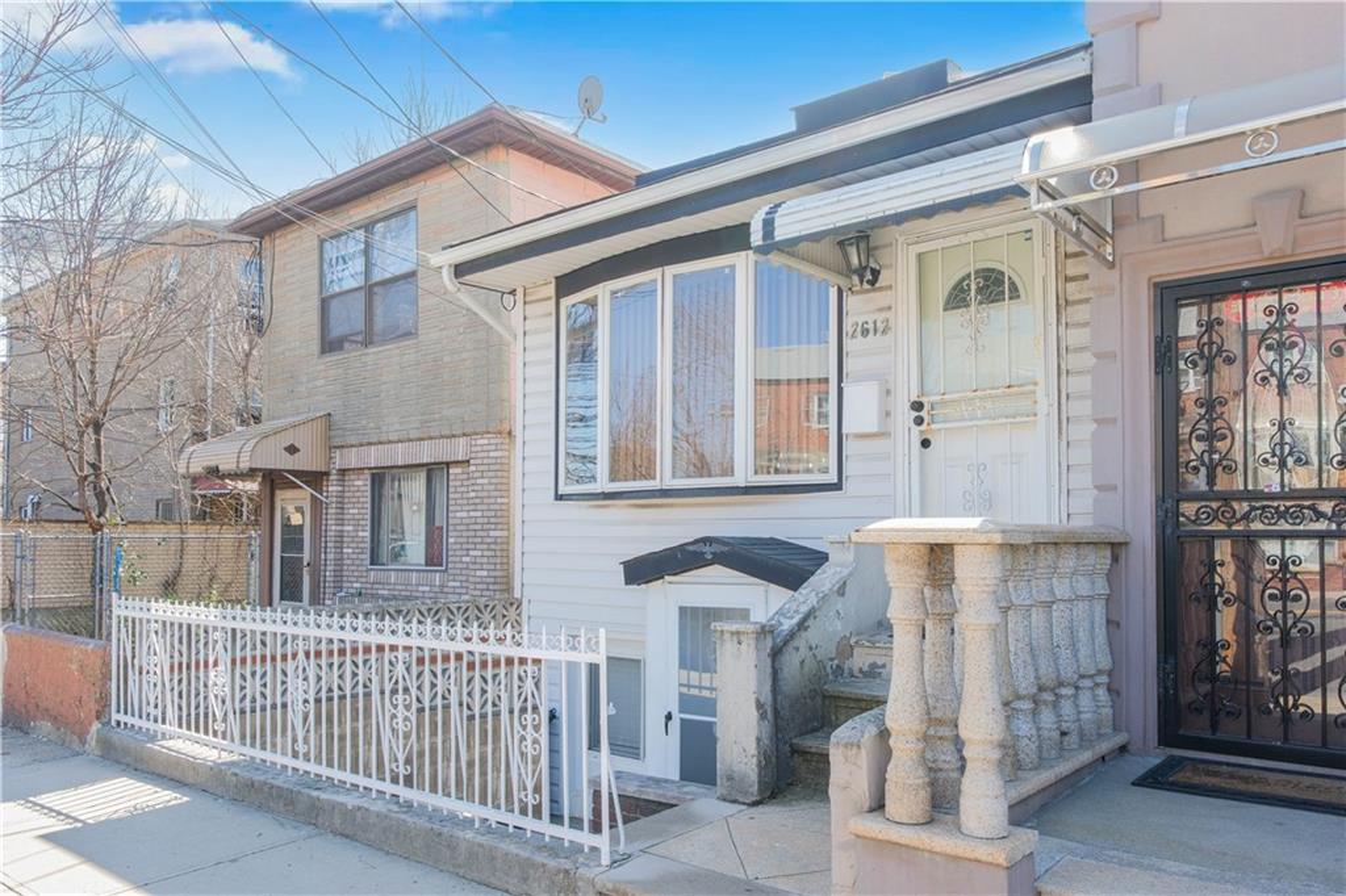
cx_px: 673
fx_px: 934
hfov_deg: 71.5
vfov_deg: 51.3
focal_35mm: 25
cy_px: 448
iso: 200
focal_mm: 16.7
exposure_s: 1/60
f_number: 9
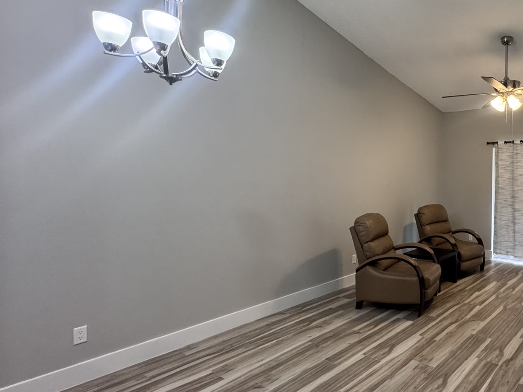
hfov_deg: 66.9
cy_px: 181
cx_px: 421
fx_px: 347
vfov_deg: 58.8
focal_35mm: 23
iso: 320
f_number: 2.2
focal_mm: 2.22
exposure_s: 1/120
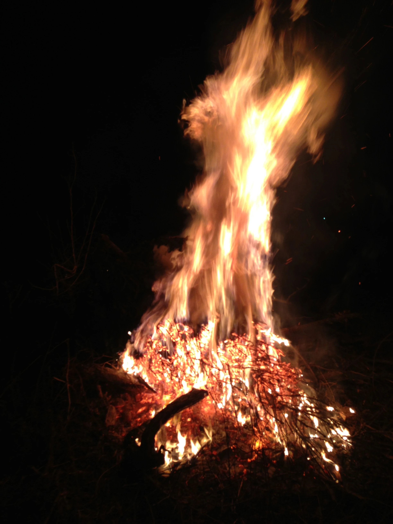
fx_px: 500
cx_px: 196
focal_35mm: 33
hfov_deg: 42.9
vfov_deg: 55.4
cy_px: 262
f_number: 2.4
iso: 64
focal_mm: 4.13
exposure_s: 1/30
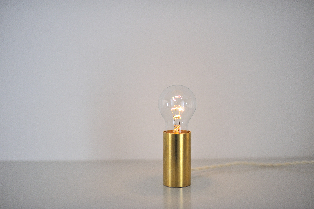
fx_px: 436
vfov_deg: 27.0
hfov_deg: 39.6
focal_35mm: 50
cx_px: 157
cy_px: 104
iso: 500
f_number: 1.8
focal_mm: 50
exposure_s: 1/1600
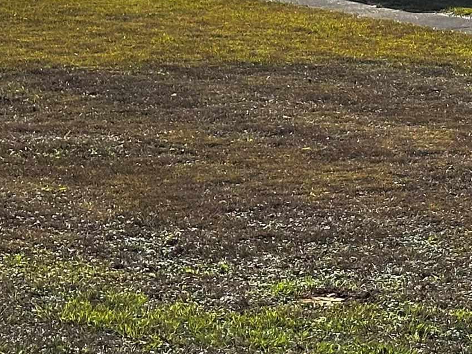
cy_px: -264
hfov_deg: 10.6
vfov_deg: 8.2
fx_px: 2386
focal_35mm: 175
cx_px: 831
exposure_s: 1/4367
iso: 64
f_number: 1.78
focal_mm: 6.86
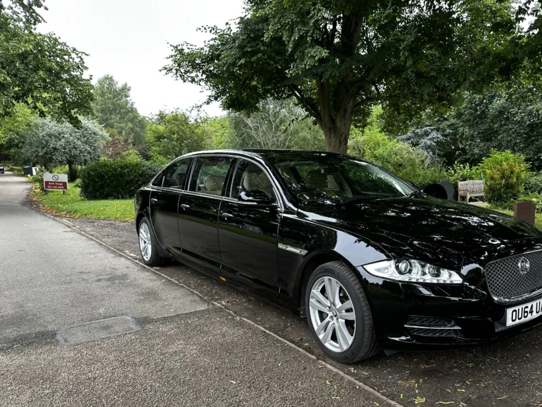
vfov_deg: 46.4
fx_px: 470
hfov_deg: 59.3
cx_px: 335
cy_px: 251
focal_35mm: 30
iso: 80
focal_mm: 6.86
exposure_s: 1/121
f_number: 1.78
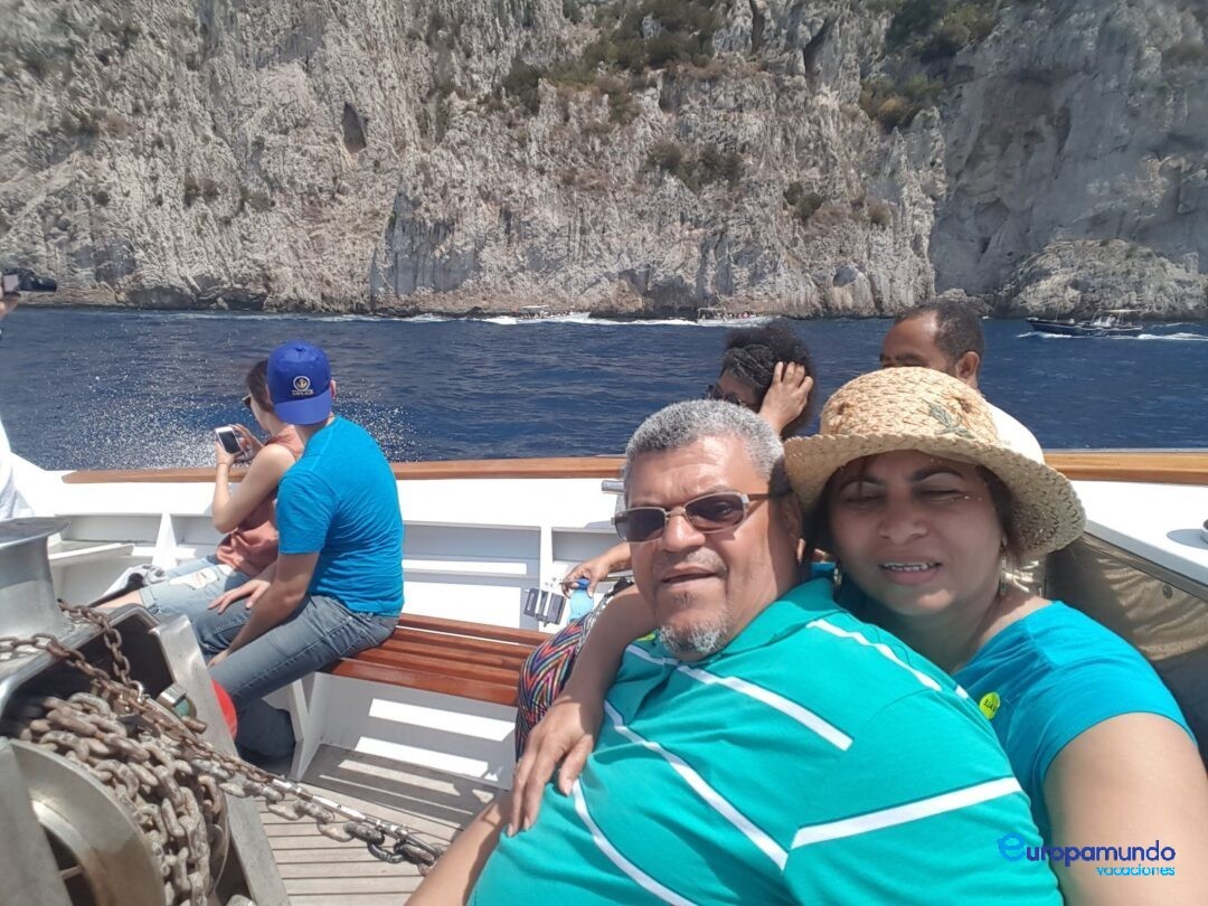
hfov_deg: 79.0
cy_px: 453
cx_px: 604
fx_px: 733
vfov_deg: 63.4
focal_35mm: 21
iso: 50
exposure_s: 1/2008
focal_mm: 2.1
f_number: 1.7
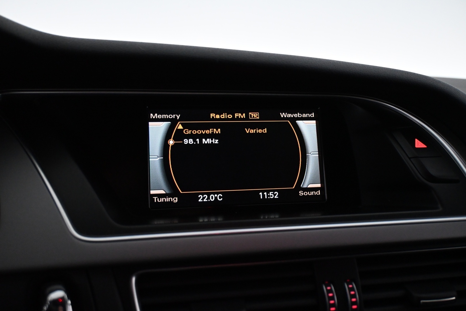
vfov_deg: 40.0
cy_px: 156
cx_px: 233
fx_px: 427
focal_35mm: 33
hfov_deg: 57.2
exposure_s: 1/80
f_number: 4
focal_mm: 22
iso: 3200
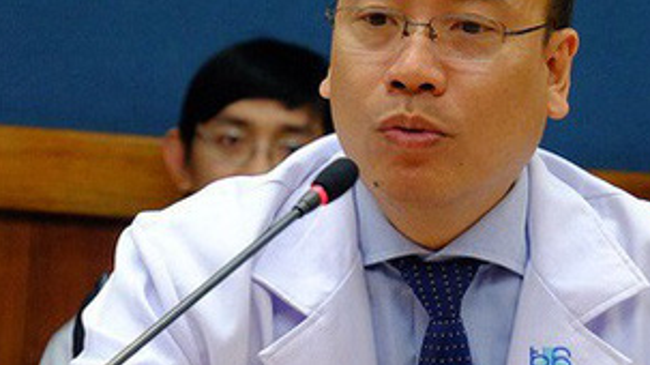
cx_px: 433
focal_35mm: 333
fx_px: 5736
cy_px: 257
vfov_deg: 3.6
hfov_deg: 6.5
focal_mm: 98.6
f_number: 5.6
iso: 2500
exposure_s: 1/60
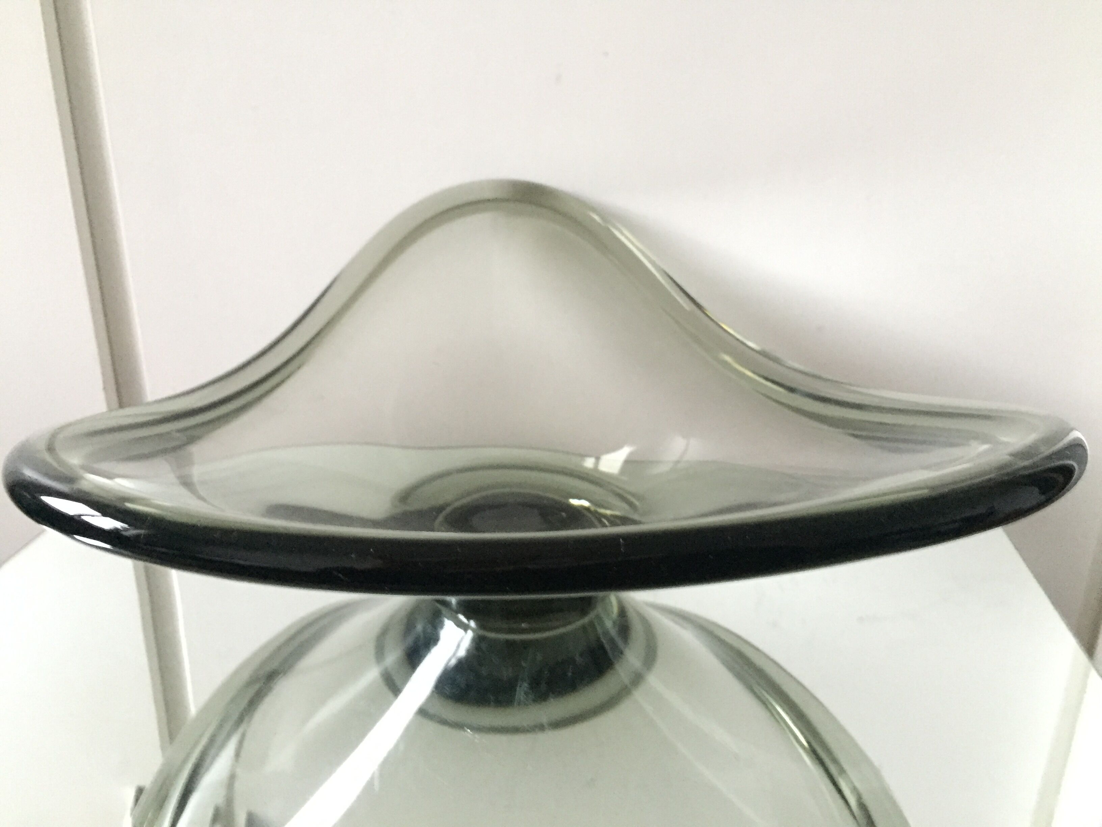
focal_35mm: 29
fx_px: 923
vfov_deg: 48.2
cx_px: 551
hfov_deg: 61.7
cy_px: 414
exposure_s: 1/17
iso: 640
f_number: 2.2
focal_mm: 4.15
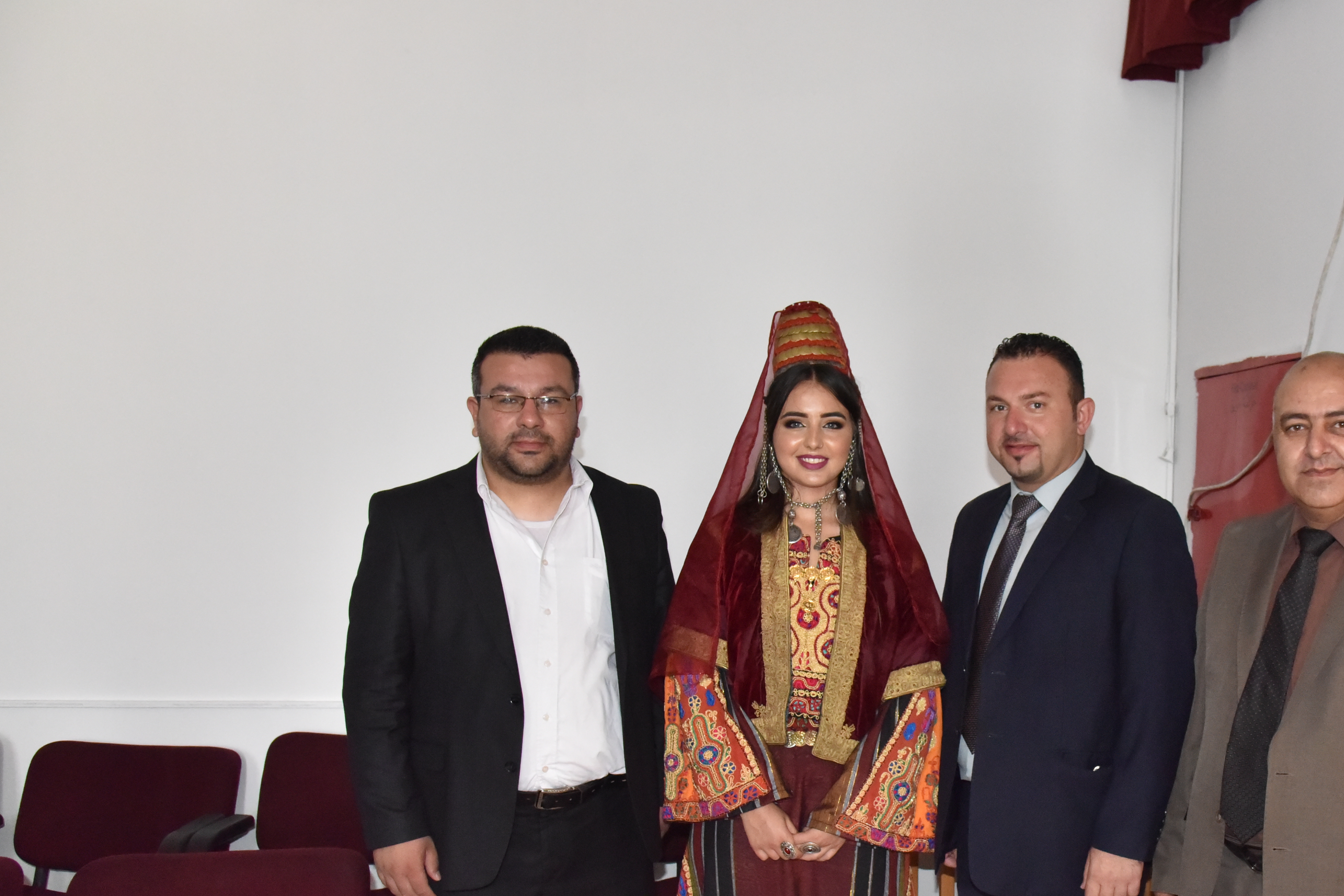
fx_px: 1344
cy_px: 614
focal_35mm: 36
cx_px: 963
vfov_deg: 36.4
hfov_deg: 51.5
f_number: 7.1
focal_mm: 24
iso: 3200
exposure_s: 1/160
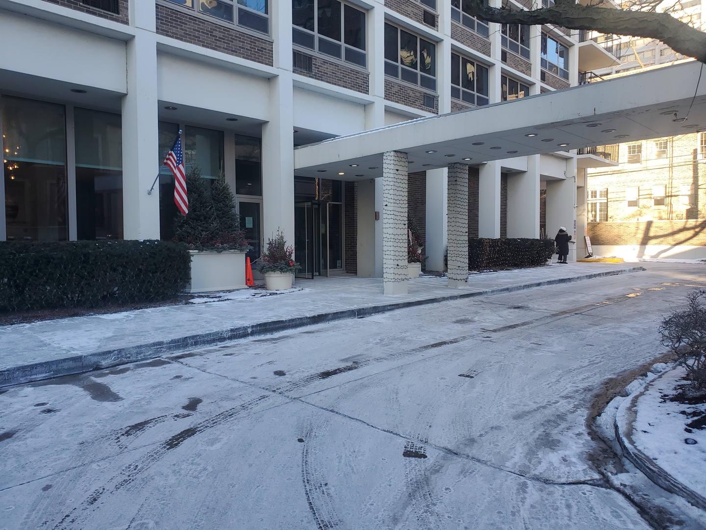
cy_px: 265
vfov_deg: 53.1
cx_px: 353
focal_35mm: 26
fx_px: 530
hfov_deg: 67.3
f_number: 2.4
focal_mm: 4.3
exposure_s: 1/142
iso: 50
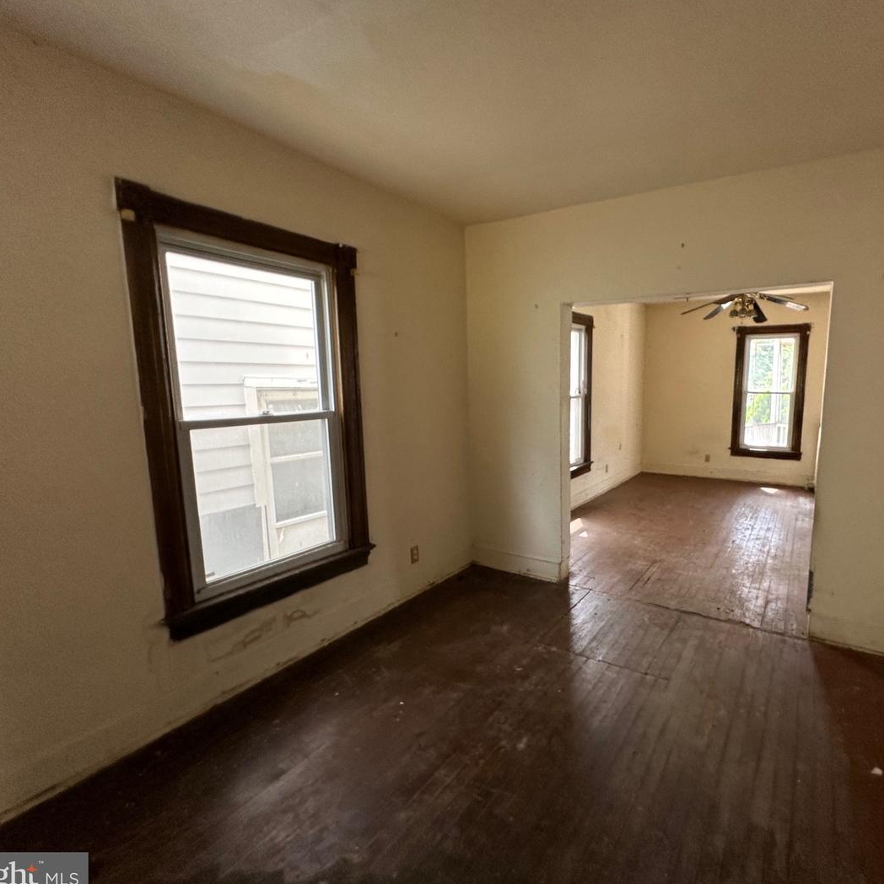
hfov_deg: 82.5
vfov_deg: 84.0
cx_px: 547
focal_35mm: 17
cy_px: 445
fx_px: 491
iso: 125
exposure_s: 1/99
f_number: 2.2
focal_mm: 2.22
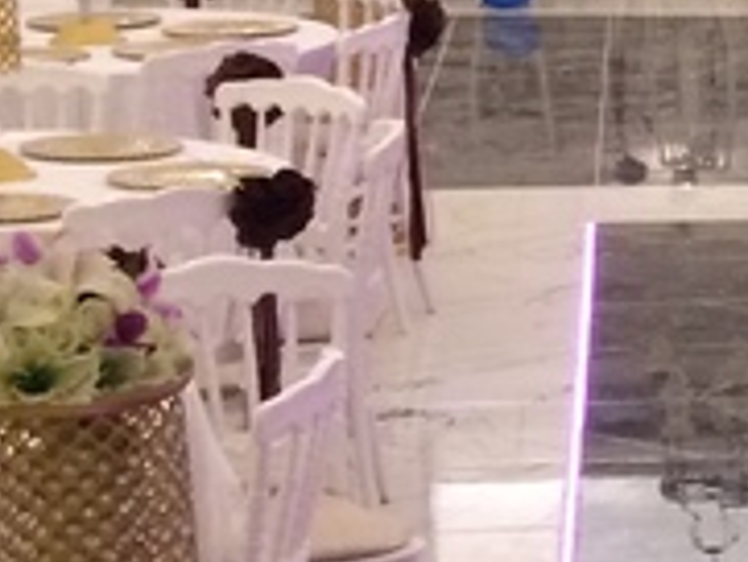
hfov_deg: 10.0
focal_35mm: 164
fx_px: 3546
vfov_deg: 9.1
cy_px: 339
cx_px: 1980
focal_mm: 4.15
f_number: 2.2
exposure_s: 1/33
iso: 100
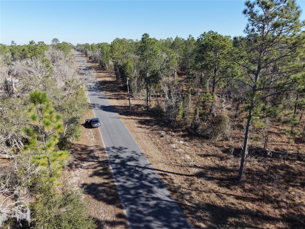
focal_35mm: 24
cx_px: 152
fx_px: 211
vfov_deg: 56.8
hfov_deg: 71.6
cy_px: 114
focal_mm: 8.67
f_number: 1.8
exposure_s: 1/3200
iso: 290
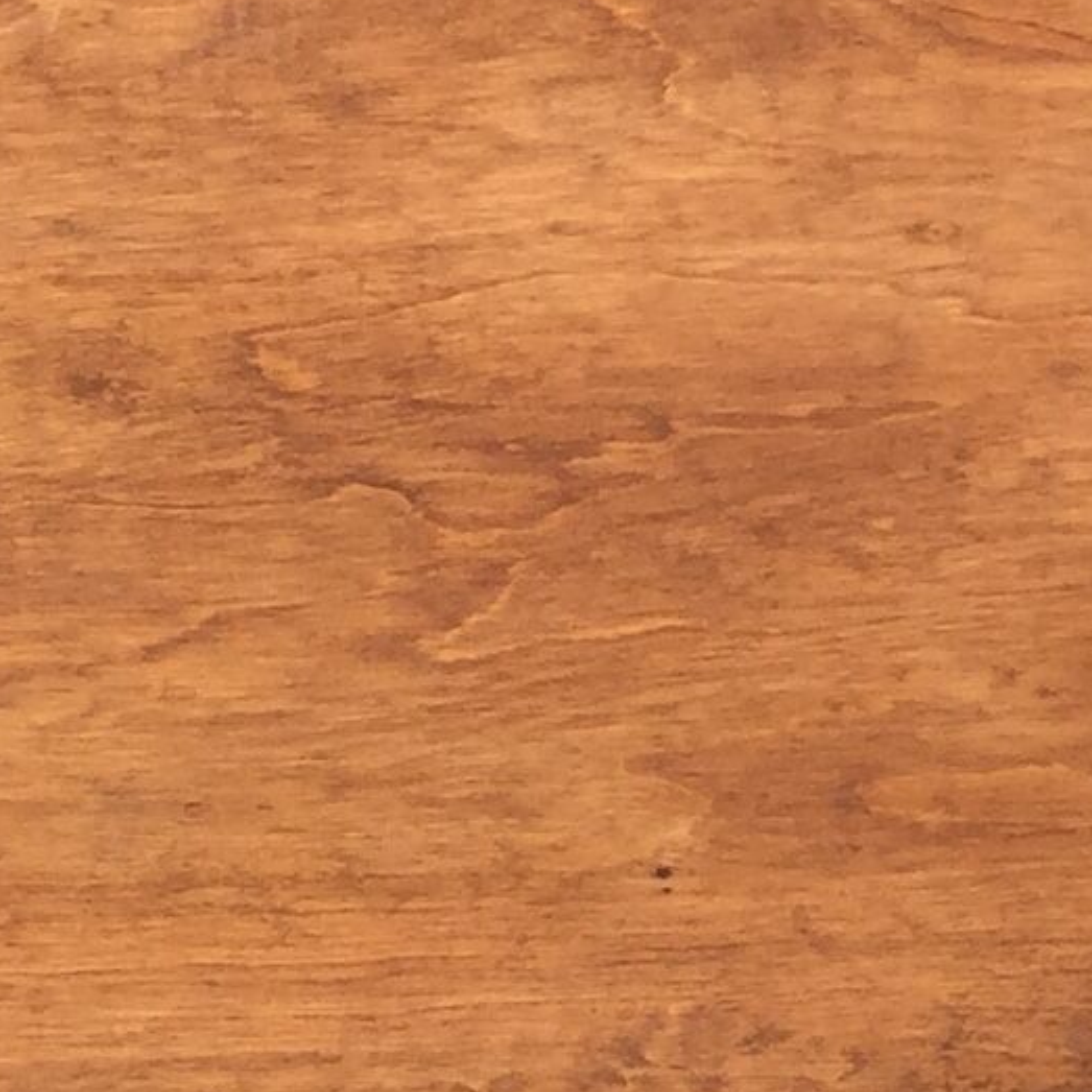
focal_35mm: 160
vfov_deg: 10.9
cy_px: 585
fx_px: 5710
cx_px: 1146
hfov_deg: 10.8
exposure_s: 1/465
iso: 32
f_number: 2.2
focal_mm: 4.15
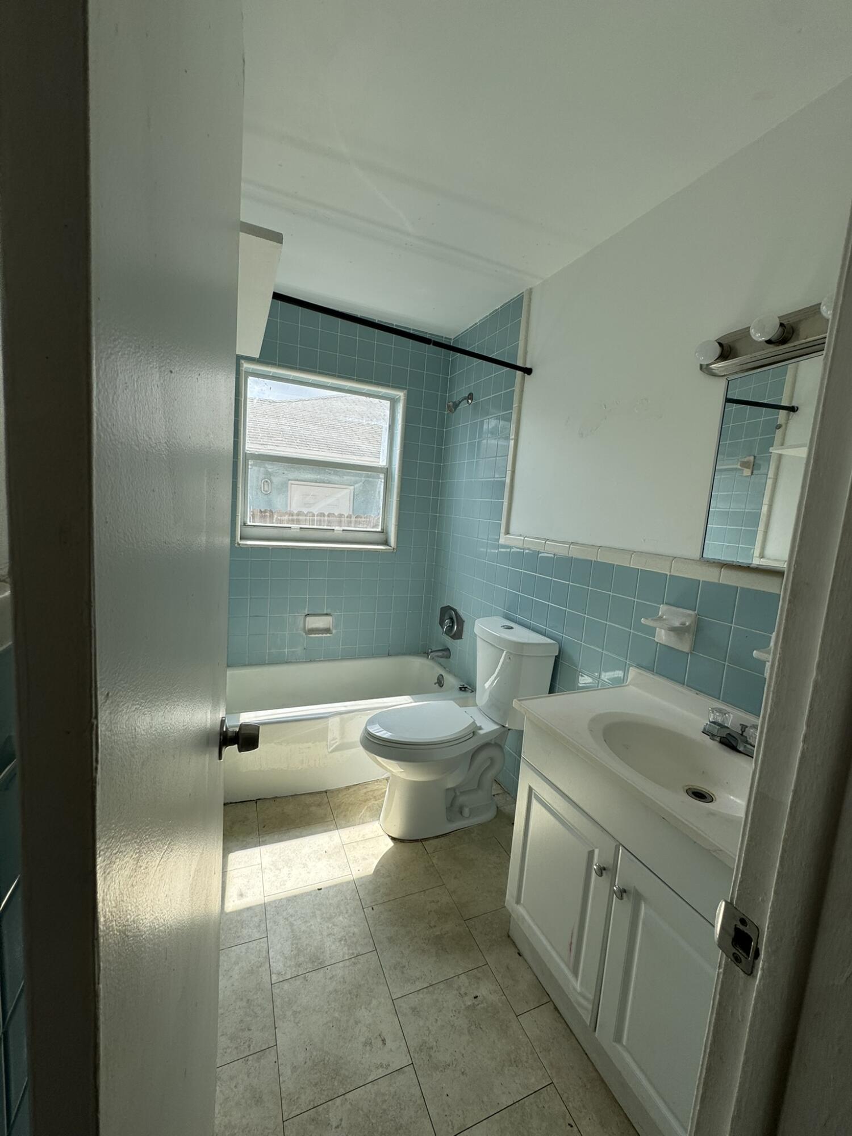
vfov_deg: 102.1
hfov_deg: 85.7
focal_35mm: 14
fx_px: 459
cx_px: 426
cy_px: 568
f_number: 2.2
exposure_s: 1/544
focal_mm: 2.22
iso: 40
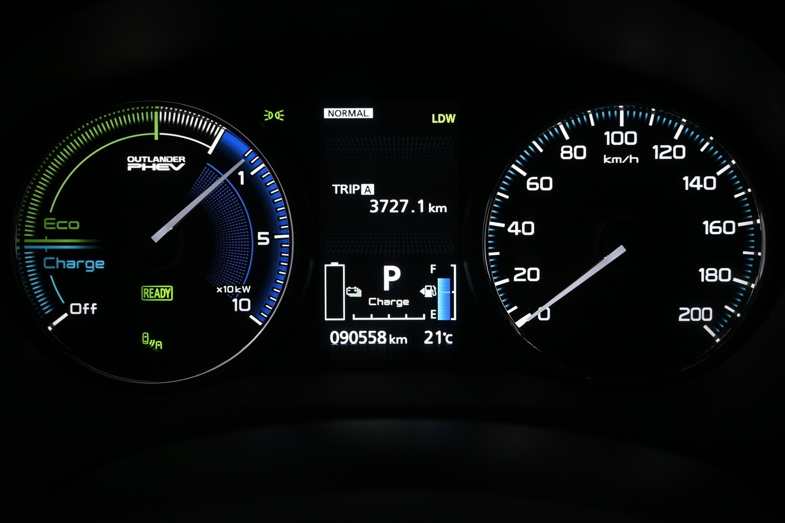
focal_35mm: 41
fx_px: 899
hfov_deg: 47.2
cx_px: 392
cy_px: 262
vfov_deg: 32.4
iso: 360
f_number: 4.5
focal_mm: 27.5
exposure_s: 1/40
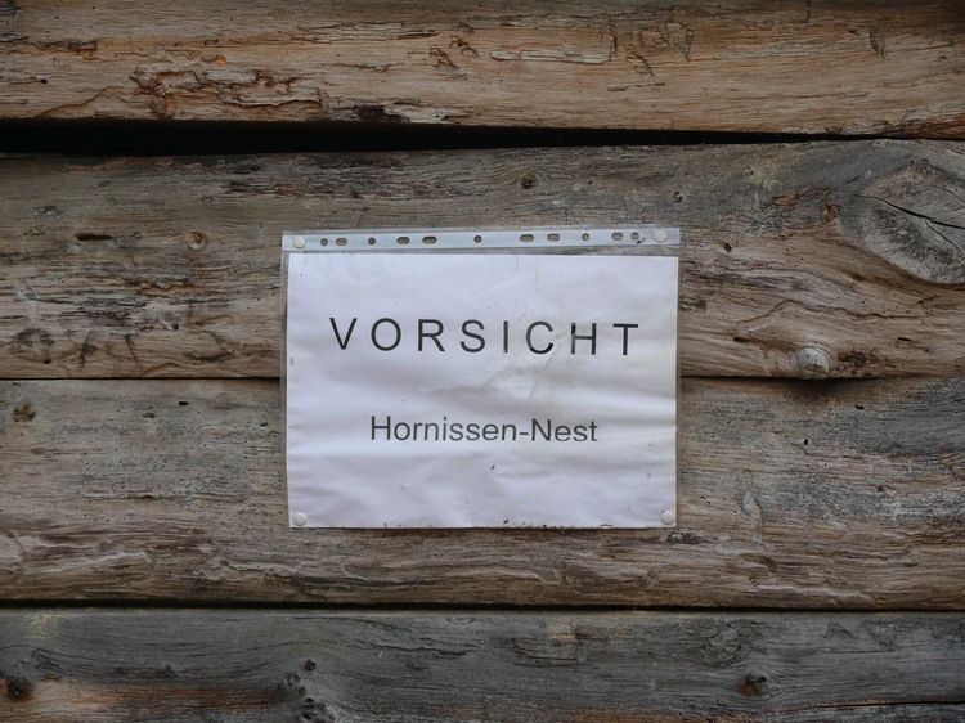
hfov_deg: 21.8
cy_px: 362
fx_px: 2508
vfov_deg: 16.4
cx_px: 482
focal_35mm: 90
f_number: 3.2
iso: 100
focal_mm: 19.1
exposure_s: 1/60
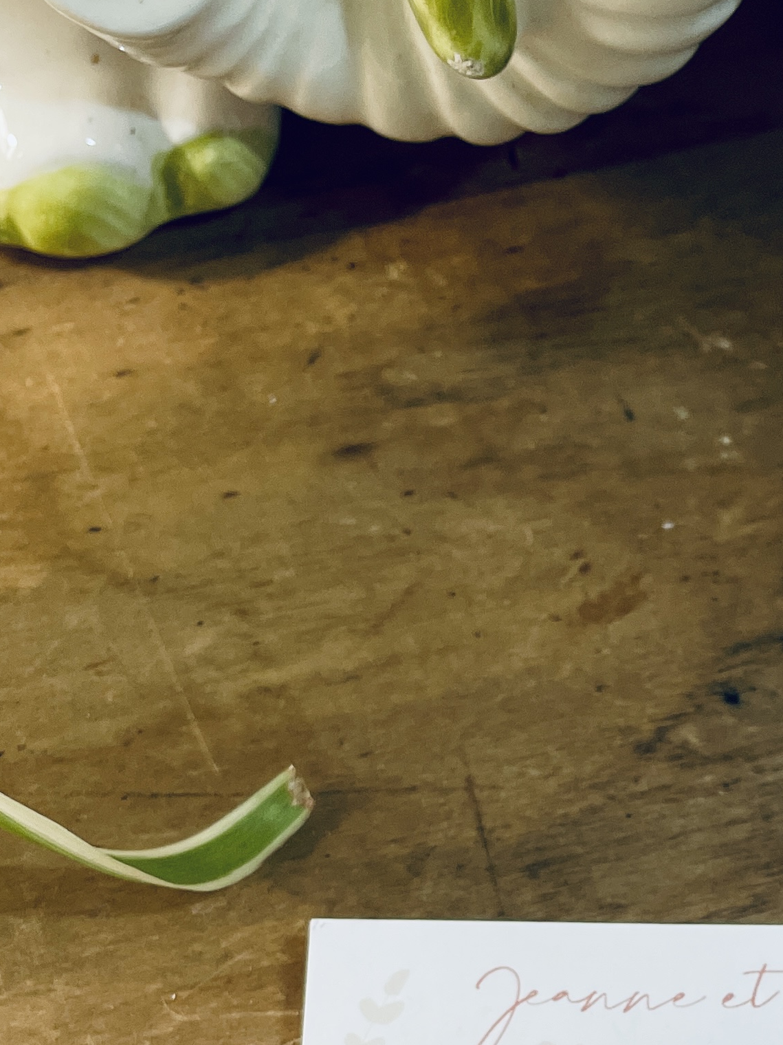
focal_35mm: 69
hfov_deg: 20.9
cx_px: 690
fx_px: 2081
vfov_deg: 26.4
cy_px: 1084
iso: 64
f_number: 1.6
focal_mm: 4.2
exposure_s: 1/100
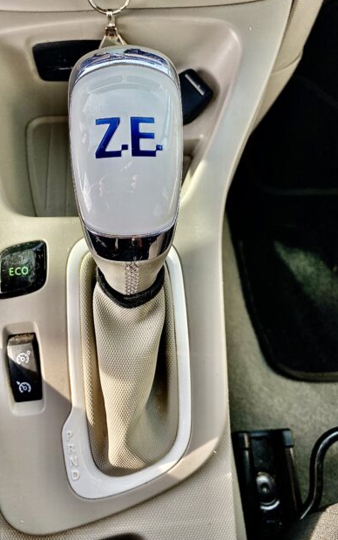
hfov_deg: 44.3
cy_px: 268
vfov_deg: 66.4
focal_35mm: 28
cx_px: 133
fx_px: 412
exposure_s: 1/324
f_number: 1.8
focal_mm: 4.25
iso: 32
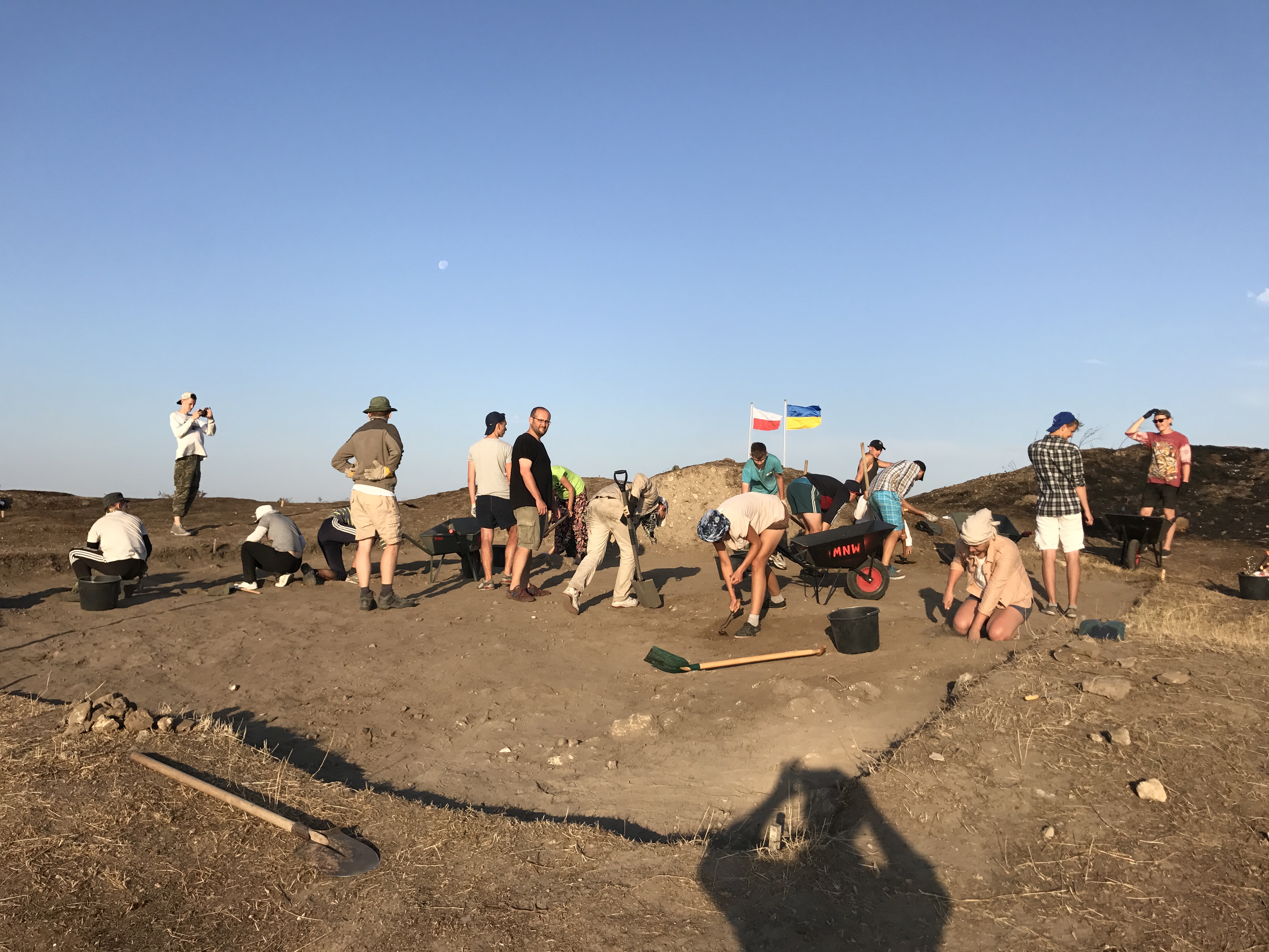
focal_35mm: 28
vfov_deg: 49.7
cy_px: 476
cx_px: 634
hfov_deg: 63.4
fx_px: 1026
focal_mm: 3.99
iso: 20
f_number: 1.8
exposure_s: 1/2083
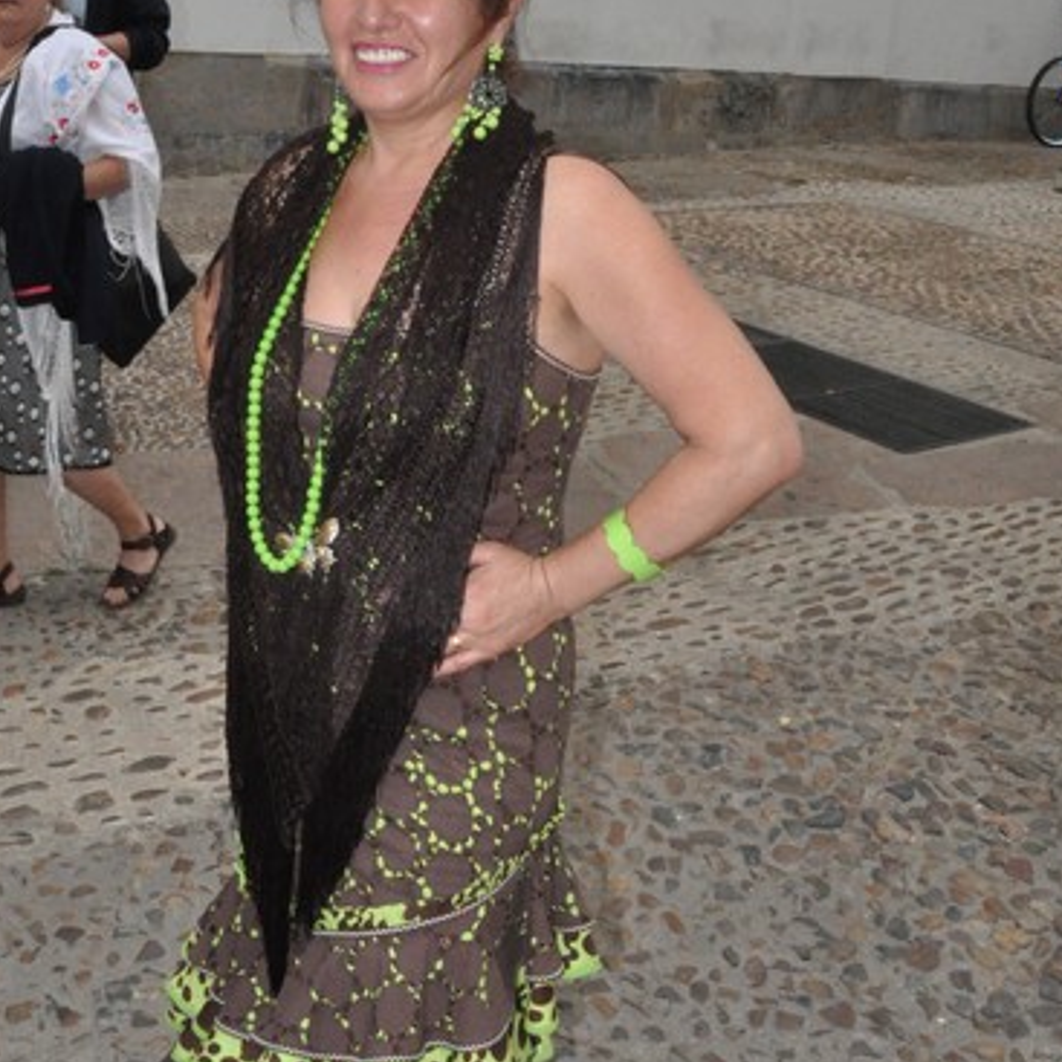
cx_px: 399
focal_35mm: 48
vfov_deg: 35.4
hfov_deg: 35.2
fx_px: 1666
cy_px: 524
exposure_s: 1/200
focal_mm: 18
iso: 2000
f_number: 20
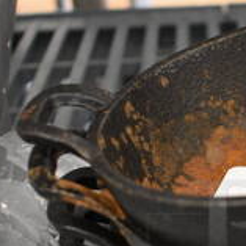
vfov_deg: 19.2
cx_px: 312
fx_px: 716
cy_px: 219
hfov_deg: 18.3
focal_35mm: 89
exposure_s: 1/125
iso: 3200
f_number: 3.5
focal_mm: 18
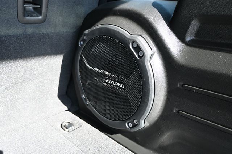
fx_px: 179
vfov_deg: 46.7
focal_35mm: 28
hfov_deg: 66.0
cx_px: 116
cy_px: 77
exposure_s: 1/125
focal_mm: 18.5
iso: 640
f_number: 3.8
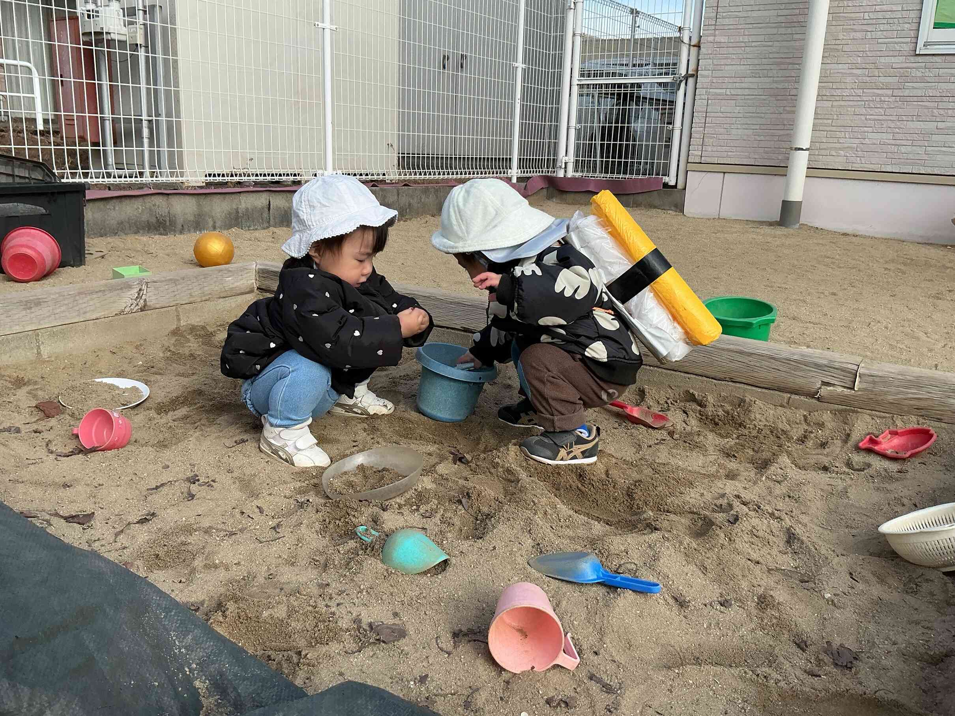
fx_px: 800
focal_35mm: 29
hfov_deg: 61.7
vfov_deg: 48.2
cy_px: 358
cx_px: 478
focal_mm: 3
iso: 25
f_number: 1.8
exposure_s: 1/1195
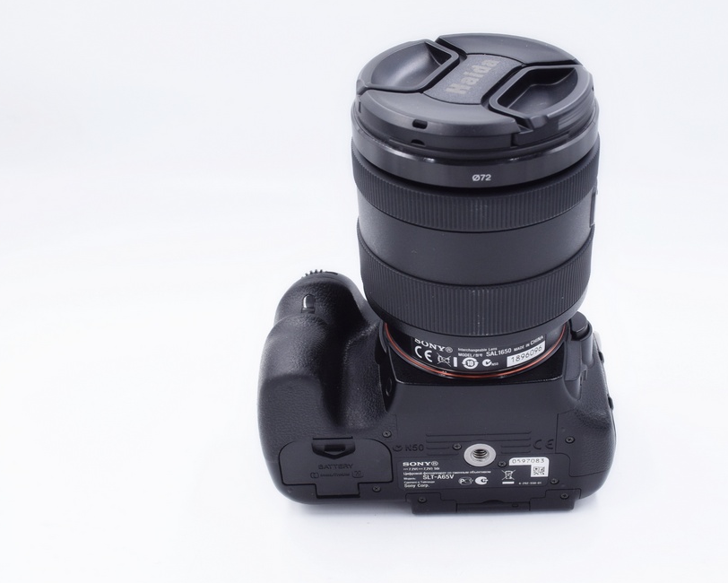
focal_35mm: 45
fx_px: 970
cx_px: 420
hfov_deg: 41.0
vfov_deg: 33.4
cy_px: 296
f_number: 8
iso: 400
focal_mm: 26
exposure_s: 1/160
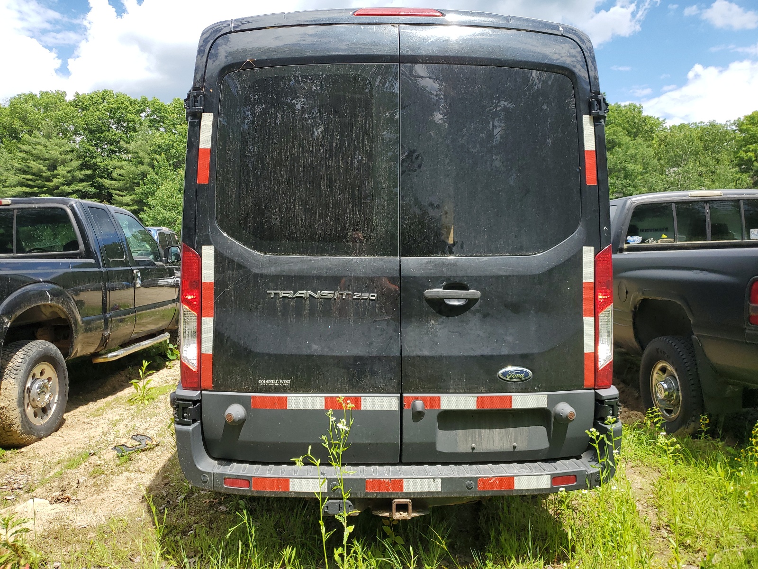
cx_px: 379
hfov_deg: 67.3
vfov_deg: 53.1
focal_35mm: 26
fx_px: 569
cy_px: 284
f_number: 1.5
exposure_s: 1/2000
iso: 50
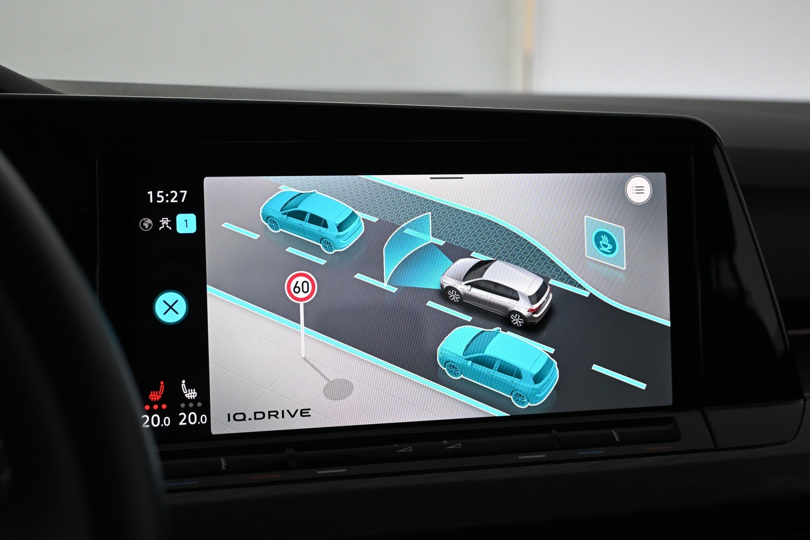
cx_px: 405
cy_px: 270
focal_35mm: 50
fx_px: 1114
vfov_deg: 27.3
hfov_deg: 40.0
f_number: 5
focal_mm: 33
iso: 2000
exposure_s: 1/125
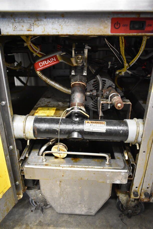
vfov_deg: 67.3
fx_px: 172
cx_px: 76
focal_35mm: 27
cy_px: 114
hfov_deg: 48.0
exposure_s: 1/30
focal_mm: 18
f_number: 3.5
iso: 2800
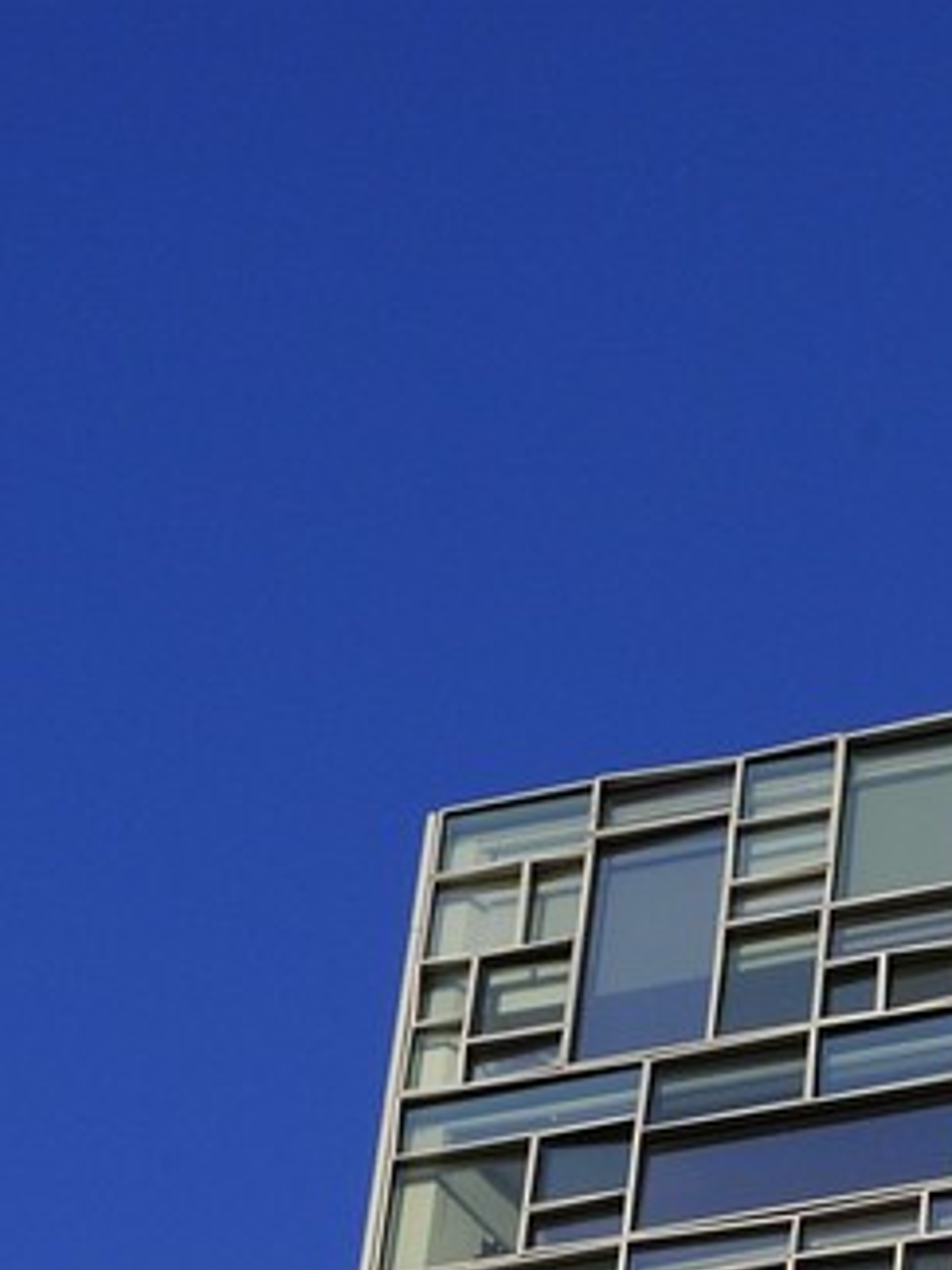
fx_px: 5574
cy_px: 3124
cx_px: 1767
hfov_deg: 9.3
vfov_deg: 10.9
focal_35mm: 152
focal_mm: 32
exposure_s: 1/160
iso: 200
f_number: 14
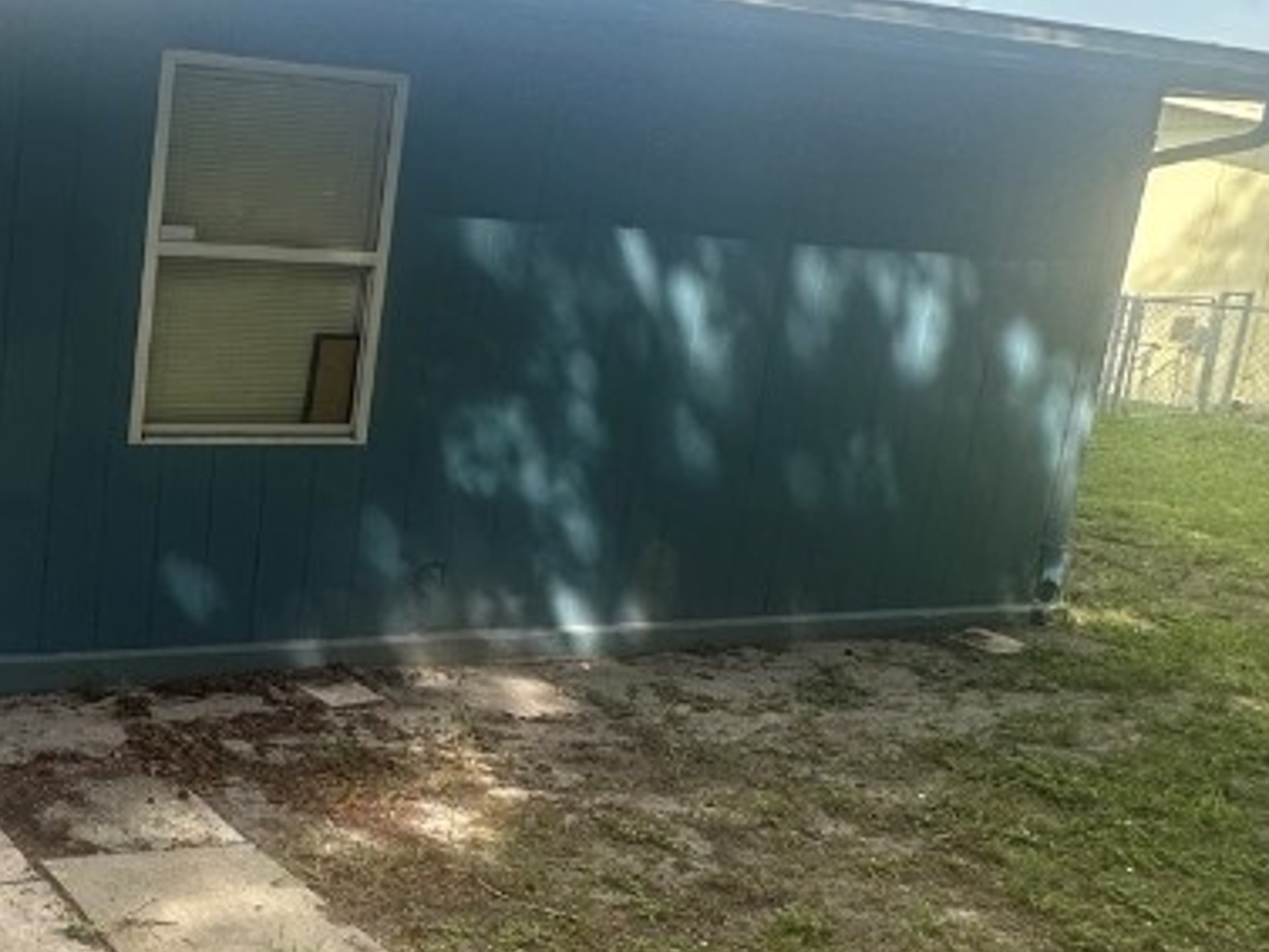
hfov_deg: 41.3
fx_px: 1393
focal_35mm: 38
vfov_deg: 37.7
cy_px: 451
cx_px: -54
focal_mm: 2.22
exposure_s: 1/318
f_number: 2.2
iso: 40
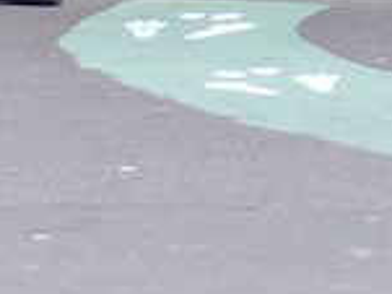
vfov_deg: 2.3
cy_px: -264
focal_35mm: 641
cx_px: 441
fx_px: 7253
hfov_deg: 3.1
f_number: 2.8
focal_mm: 18.3
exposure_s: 1/125
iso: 100
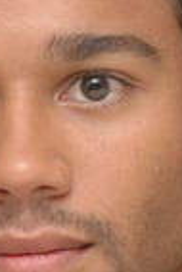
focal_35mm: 717
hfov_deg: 1.9
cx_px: 17
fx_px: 5424
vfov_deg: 2.9
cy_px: 228
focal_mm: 170
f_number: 8
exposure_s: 1/400
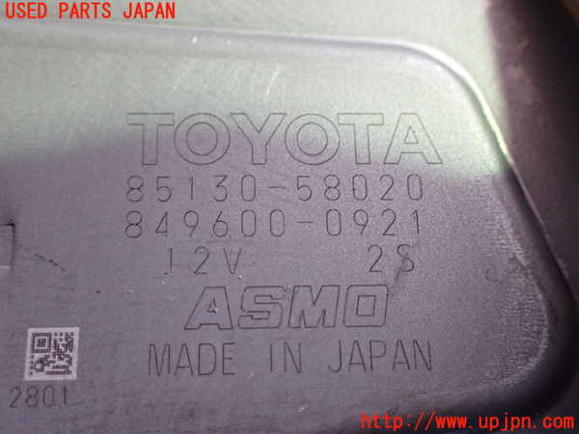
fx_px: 736
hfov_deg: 42.9
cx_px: 290
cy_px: 217
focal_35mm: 44
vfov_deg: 32.9
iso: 1000
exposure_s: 1/40
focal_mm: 7.84
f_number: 2.9
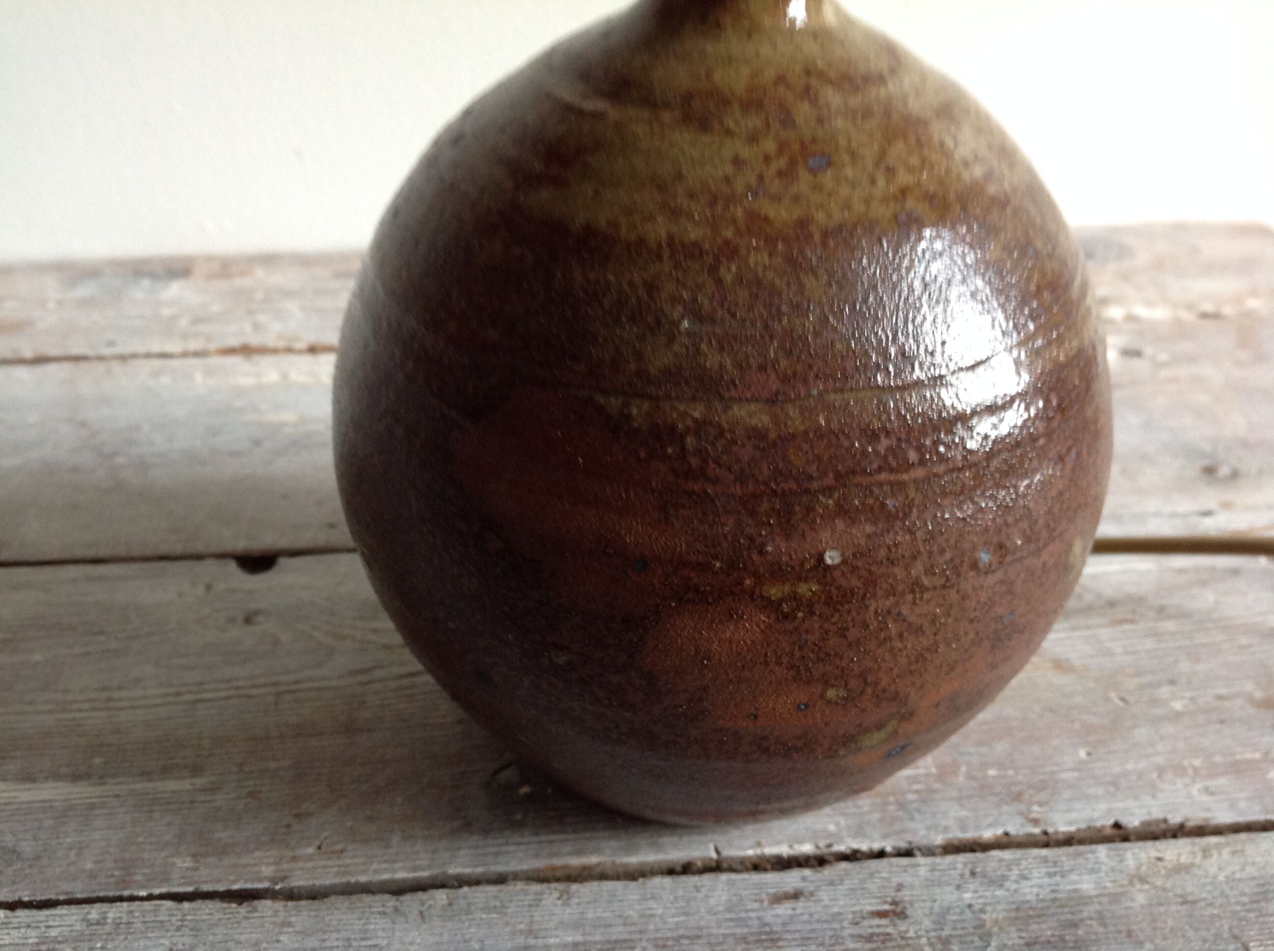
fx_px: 1286
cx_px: 637
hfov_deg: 52.7
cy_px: 476
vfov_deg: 40.6
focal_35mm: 35
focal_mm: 4.28
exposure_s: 1/15
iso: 160
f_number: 2.4
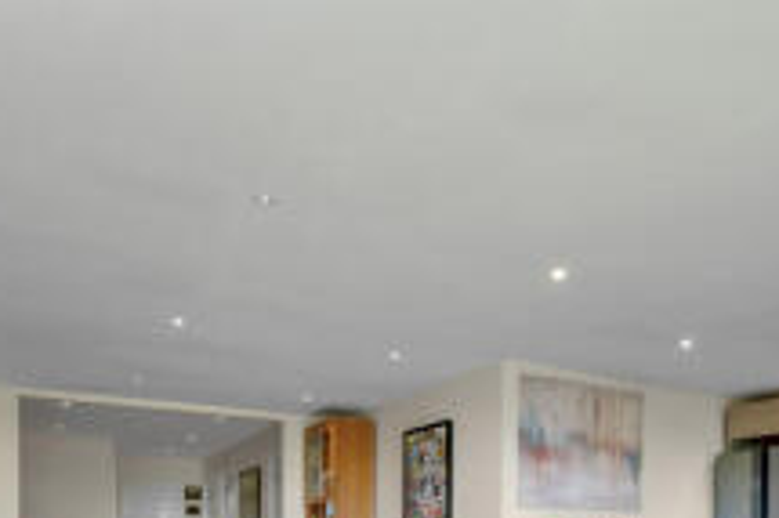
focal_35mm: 31
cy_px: 538
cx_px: 406
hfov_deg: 60.3
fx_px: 670
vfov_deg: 37.1
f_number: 10
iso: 320
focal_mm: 14
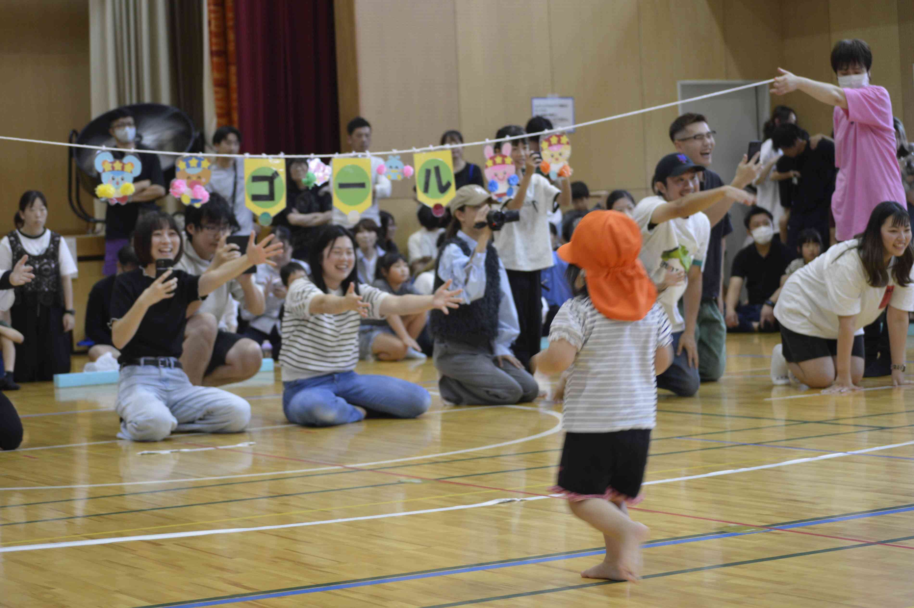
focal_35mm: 82
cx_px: 457
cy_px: 304
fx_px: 2093
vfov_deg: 16.5
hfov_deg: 24.6
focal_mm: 55
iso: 500
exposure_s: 1/60
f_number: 4
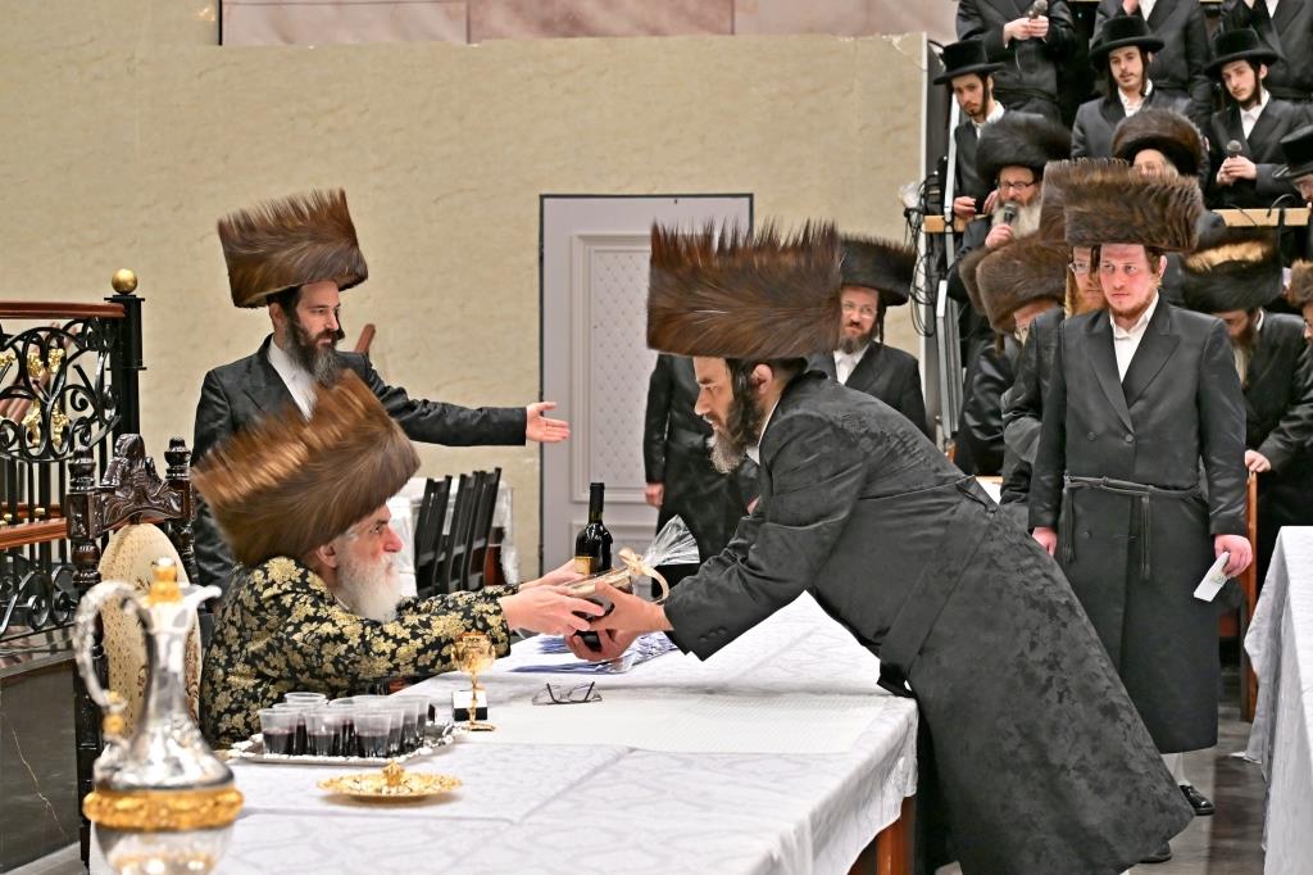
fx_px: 2953
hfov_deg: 25.1
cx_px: 656
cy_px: 438
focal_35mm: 81
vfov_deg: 16.8
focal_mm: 54
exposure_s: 1/250
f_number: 4
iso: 400
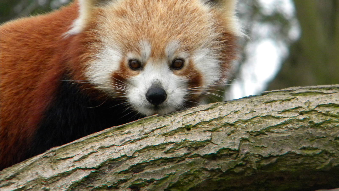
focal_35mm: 452
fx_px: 4063
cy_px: 65
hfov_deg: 4.8
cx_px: 169
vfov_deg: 2.7
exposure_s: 1/282
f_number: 5.4
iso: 471
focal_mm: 75
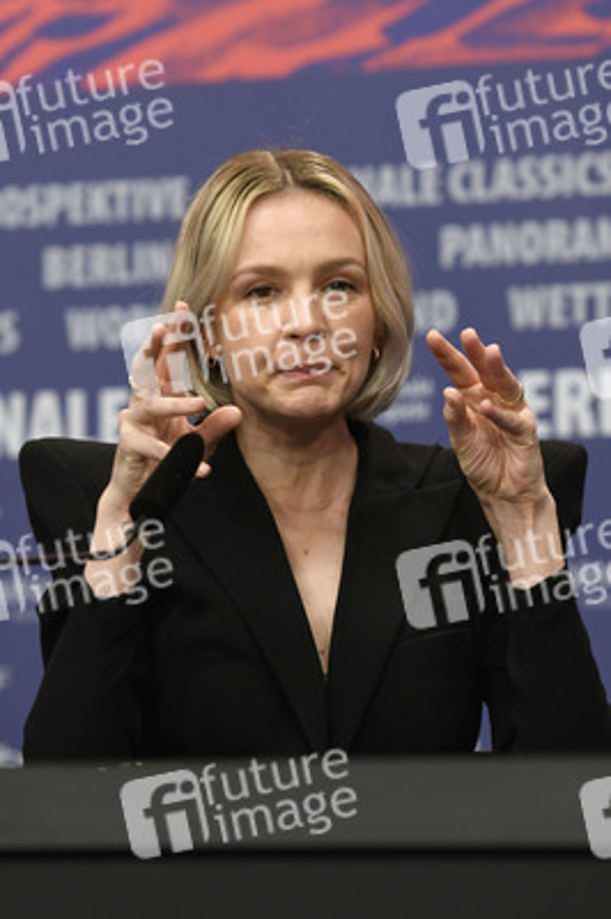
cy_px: 460
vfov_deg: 15.2
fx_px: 3443
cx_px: 306
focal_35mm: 135
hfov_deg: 10.1
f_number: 4
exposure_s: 1/320
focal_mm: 135
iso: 1250
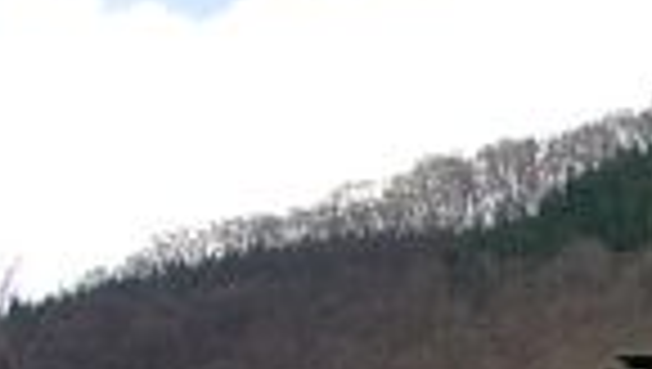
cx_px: 1605
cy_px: 522
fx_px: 4882
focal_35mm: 282
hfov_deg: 7.2
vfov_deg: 4.3
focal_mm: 9.82
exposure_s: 1/384
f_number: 4
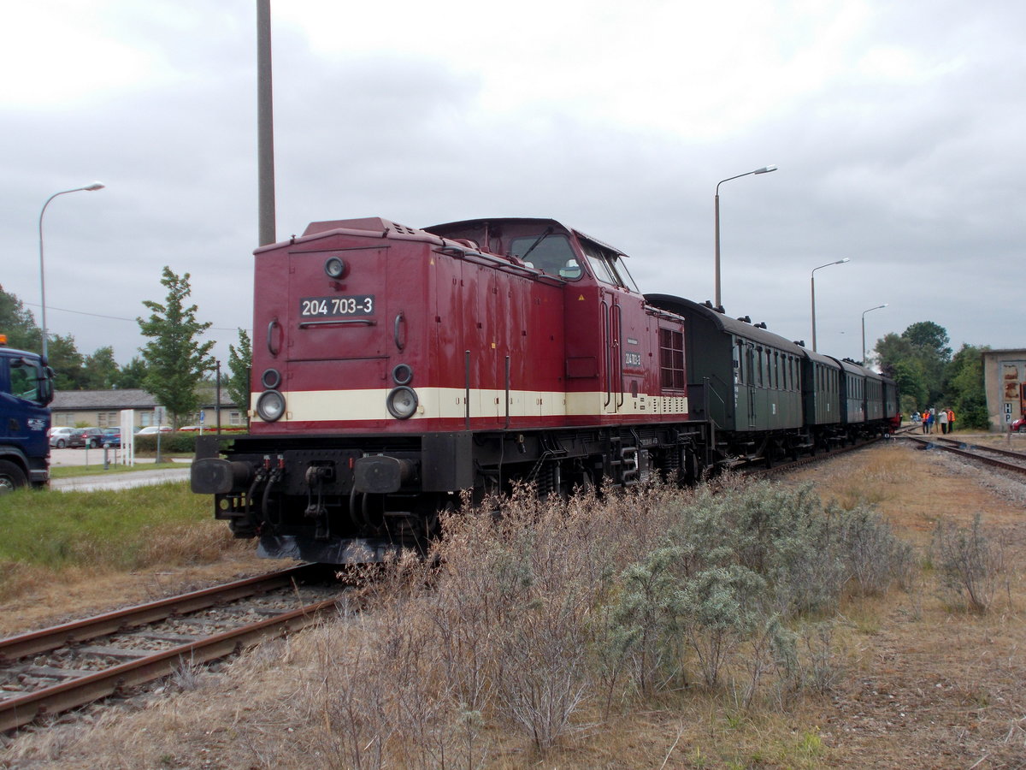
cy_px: 385
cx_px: 513
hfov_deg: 42.9
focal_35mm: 44
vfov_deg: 32.9
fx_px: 1304
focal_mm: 7.9
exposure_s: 1/250
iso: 80
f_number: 4.2
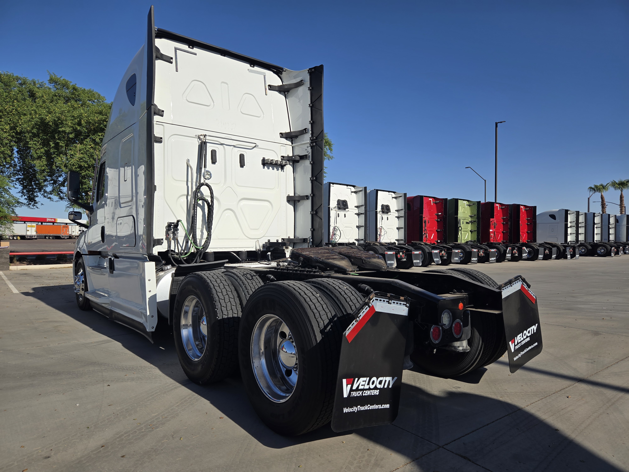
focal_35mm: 23
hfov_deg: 73.9
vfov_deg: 58.9
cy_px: 236
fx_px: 418
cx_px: 314
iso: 25
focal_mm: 5.4
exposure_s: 1/2671
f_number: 1.8
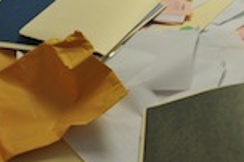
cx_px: 239
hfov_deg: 19.9
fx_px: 677
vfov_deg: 13.6
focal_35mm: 100
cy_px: 111
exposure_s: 1/40
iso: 200
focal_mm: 38
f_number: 4.2
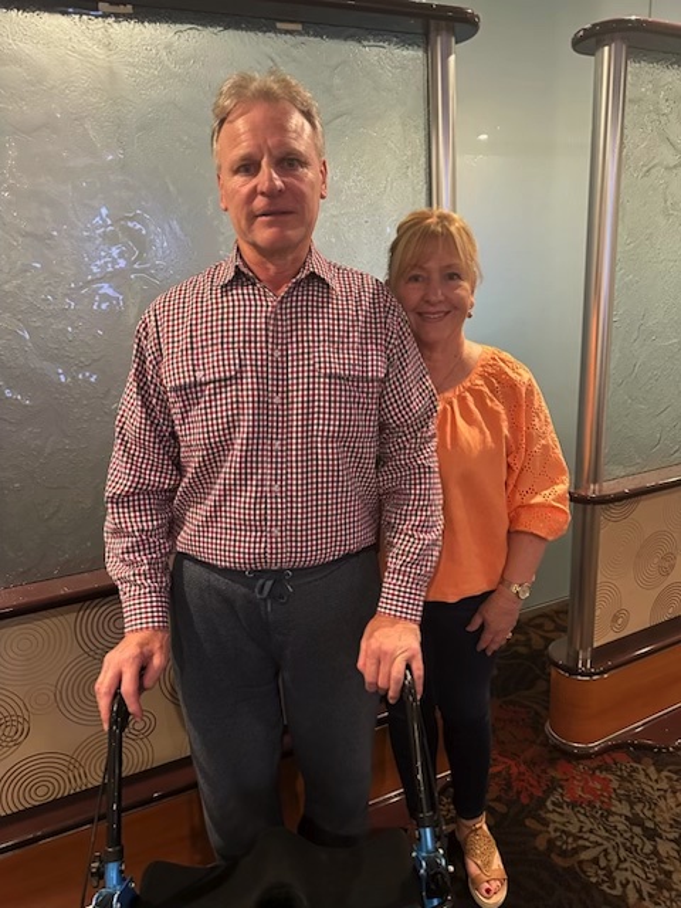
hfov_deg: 56.8
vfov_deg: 71.6
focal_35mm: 24
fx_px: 630
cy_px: 454
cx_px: 340
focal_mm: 6.86
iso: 800
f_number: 1.78
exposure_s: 1/50
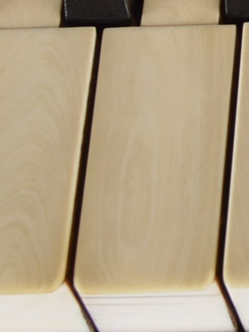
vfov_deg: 7.6
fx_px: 2434
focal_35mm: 254
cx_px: 741
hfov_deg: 5.5
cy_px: -223
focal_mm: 32
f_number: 9
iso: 100
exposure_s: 1/125
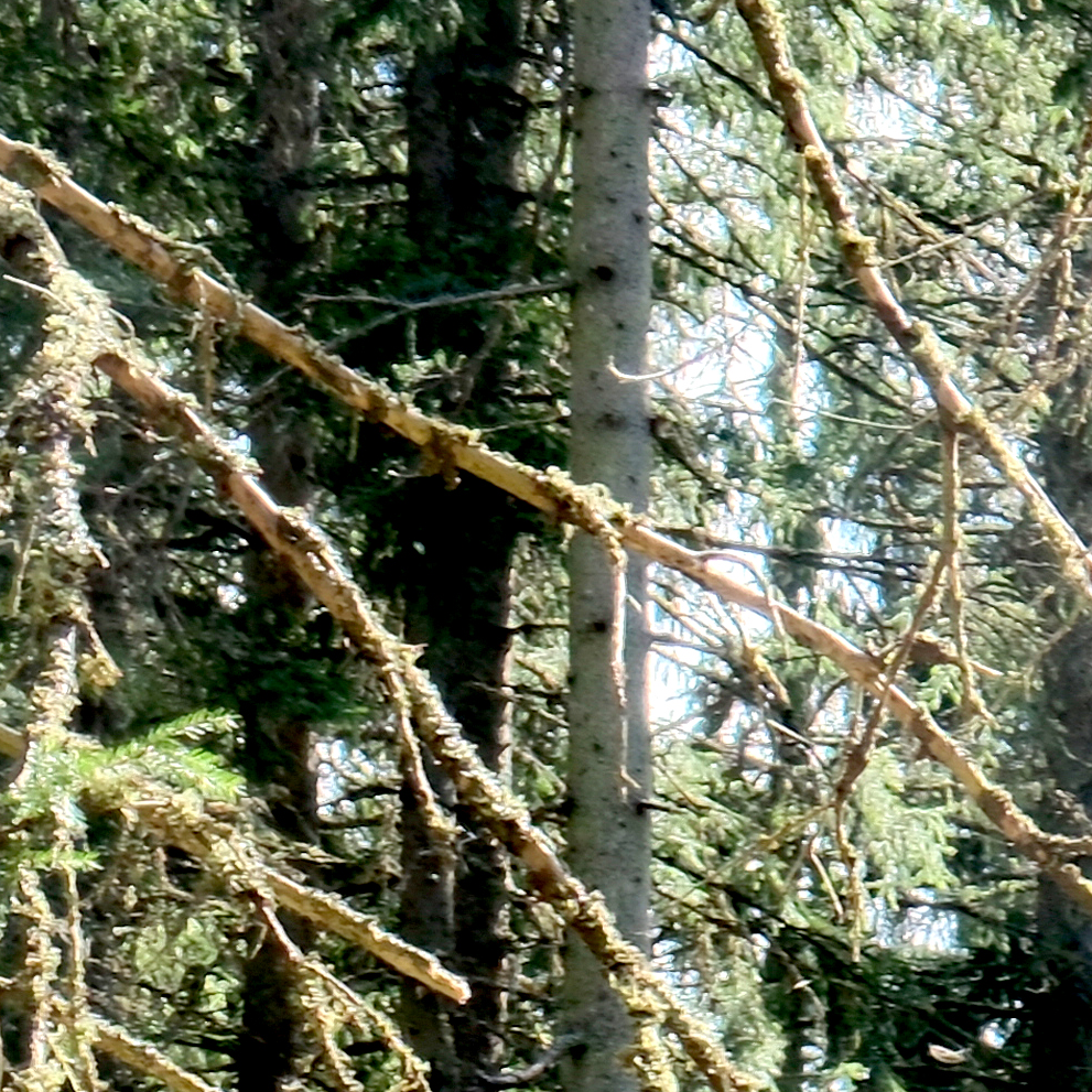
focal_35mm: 232
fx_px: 8280
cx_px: 4155
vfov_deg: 7.4
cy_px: 1783
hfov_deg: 6.3
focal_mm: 23.5
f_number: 8
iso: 800
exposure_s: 1/125
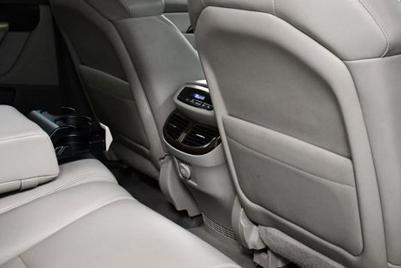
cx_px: 255
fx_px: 557
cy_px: 106
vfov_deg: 27.0
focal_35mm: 50
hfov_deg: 39.3
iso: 3200
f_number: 3.5
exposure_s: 1/125
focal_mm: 18
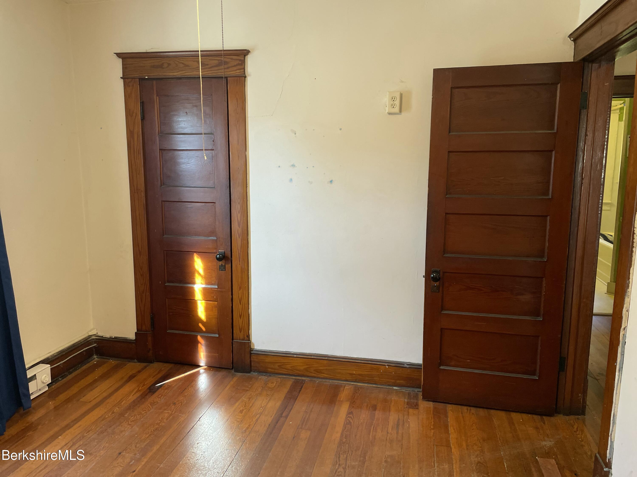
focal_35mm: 26
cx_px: 318
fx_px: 478
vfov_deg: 53.1
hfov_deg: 67.3
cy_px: 238
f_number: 1.6
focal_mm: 4.2
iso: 125
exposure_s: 1/60
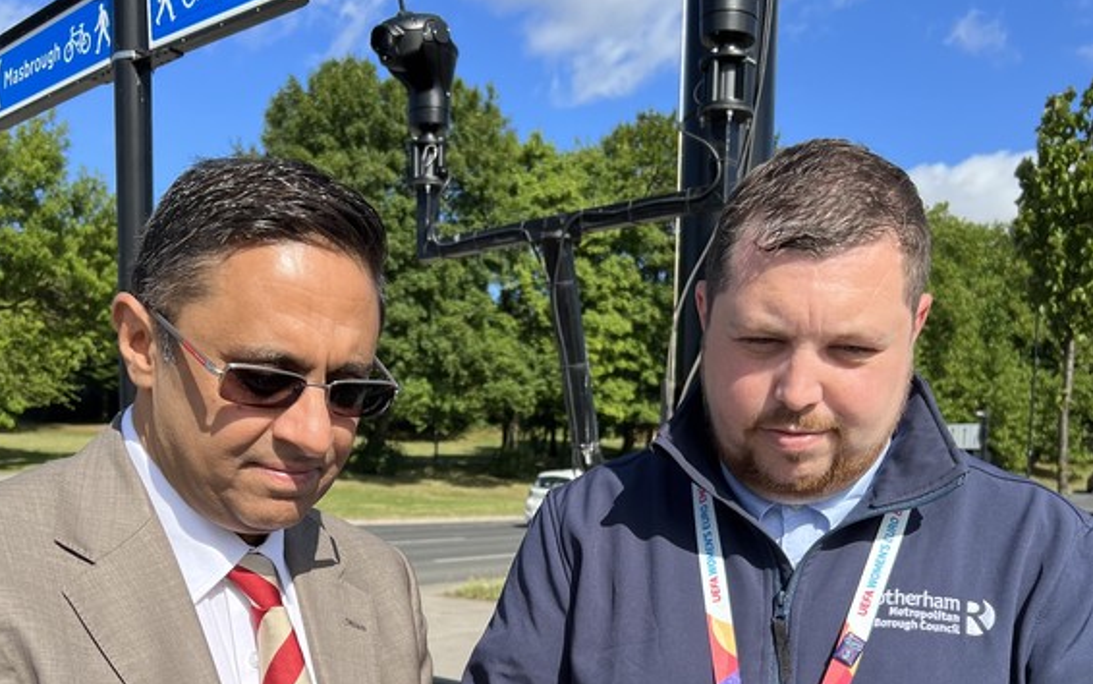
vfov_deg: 33.0
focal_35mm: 37
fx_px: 1102
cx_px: 545
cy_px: 591
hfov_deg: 52.7
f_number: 1.5
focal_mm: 5.7
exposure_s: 1/2841
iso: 50
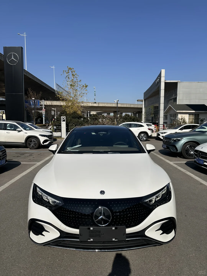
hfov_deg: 56.8
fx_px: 191
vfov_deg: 71.6
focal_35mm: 24
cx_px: 104
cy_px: 138
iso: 80
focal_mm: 6.86
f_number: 1.78
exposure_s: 1/9709
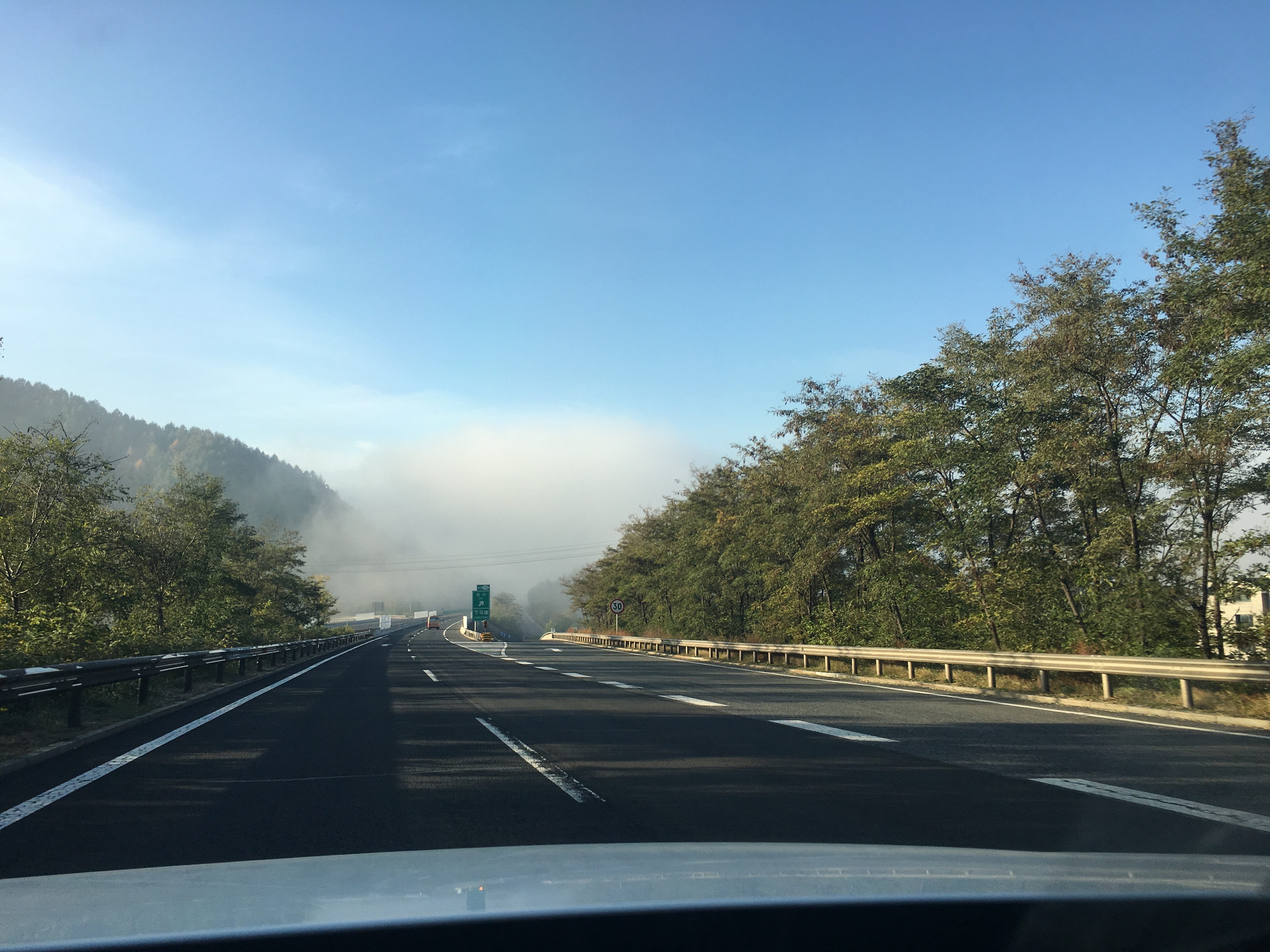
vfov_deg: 48.2
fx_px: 1064
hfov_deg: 61.7
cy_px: 476
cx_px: 635
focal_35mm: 29
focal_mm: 4.15
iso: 25
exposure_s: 1/663
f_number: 2.2
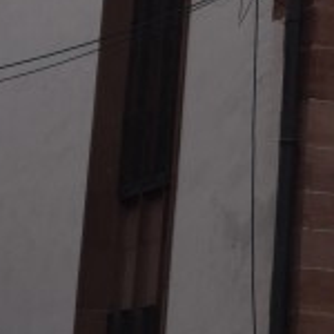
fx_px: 1899
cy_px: -234
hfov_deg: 10.0
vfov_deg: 9.6
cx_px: 356
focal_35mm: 174
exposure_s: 1/250
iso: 320
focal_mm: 20
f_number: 8
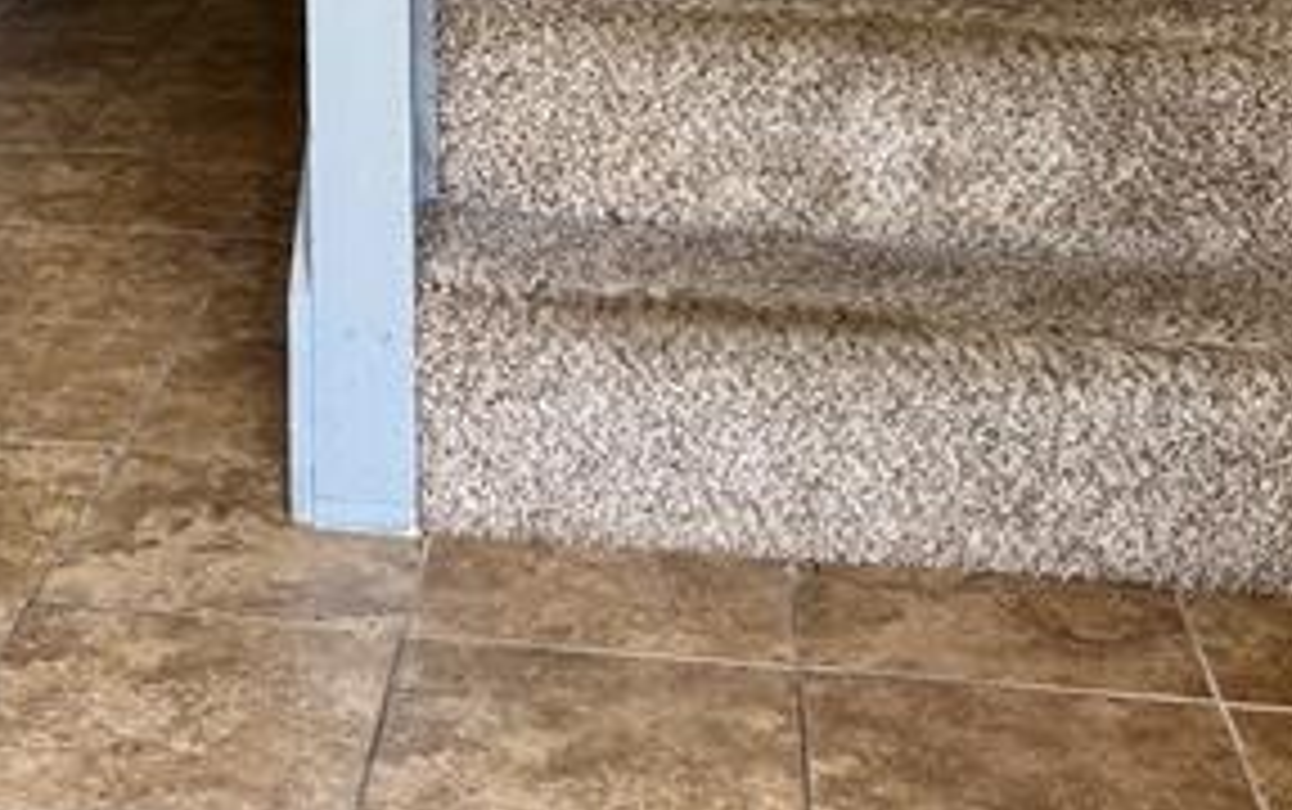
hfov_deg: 29.4
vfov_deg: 16.8
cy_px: -513
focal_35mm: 68
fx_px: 2397
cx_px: 243
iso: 160
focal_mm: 6.76
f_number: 1.78
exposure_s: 1/120
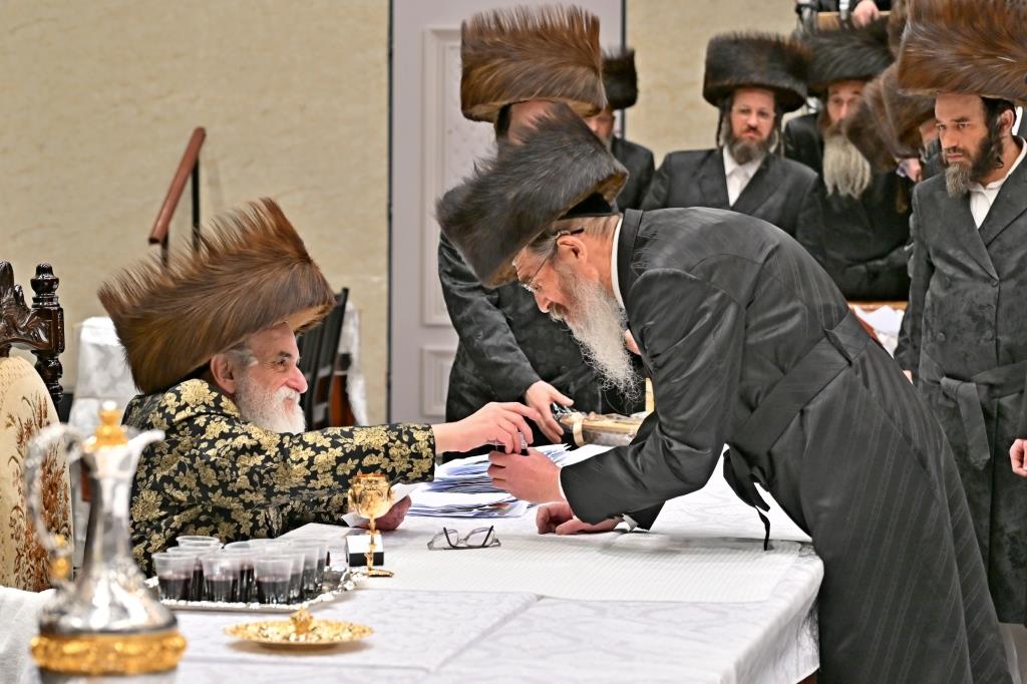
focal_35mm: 115
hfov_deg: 17.8
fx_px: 3279
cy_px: 342
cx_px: 514
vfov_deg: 11.9
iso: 400
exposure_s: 1/250
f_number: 4
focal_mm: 77
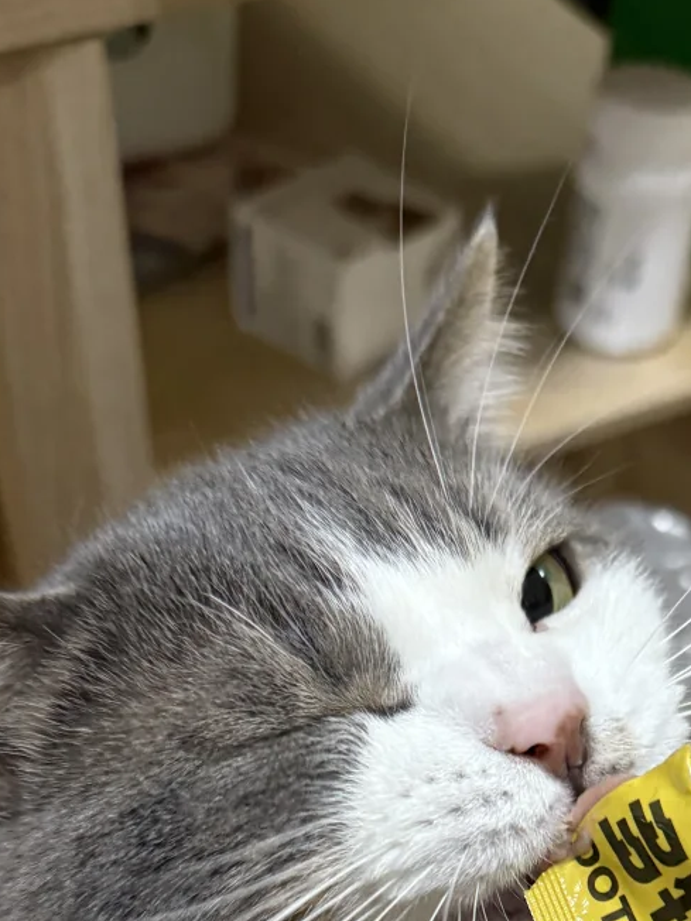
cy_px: 945
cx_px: 476
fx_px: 1411
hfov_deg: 27.3
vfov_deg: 32.9
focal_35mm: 53
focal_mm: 6.76
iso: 400
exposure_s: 1/50
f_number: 1.78
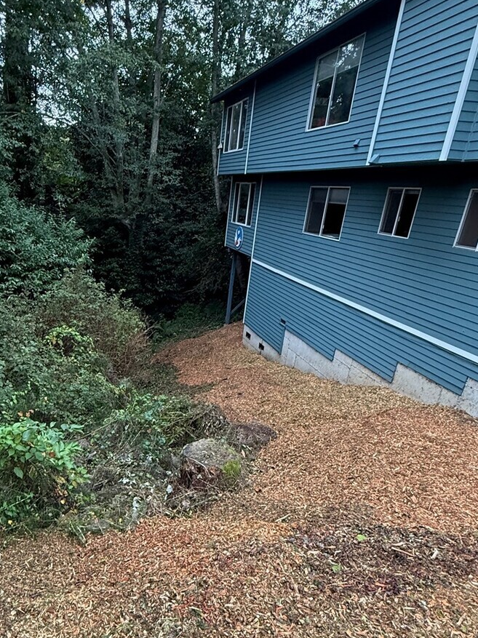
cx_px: 148
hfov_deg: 57.2
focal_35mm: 23
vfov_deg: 73.4
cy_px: 370
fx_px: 424
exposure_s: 1/75
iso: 320
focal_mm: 2.22
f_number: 2.2
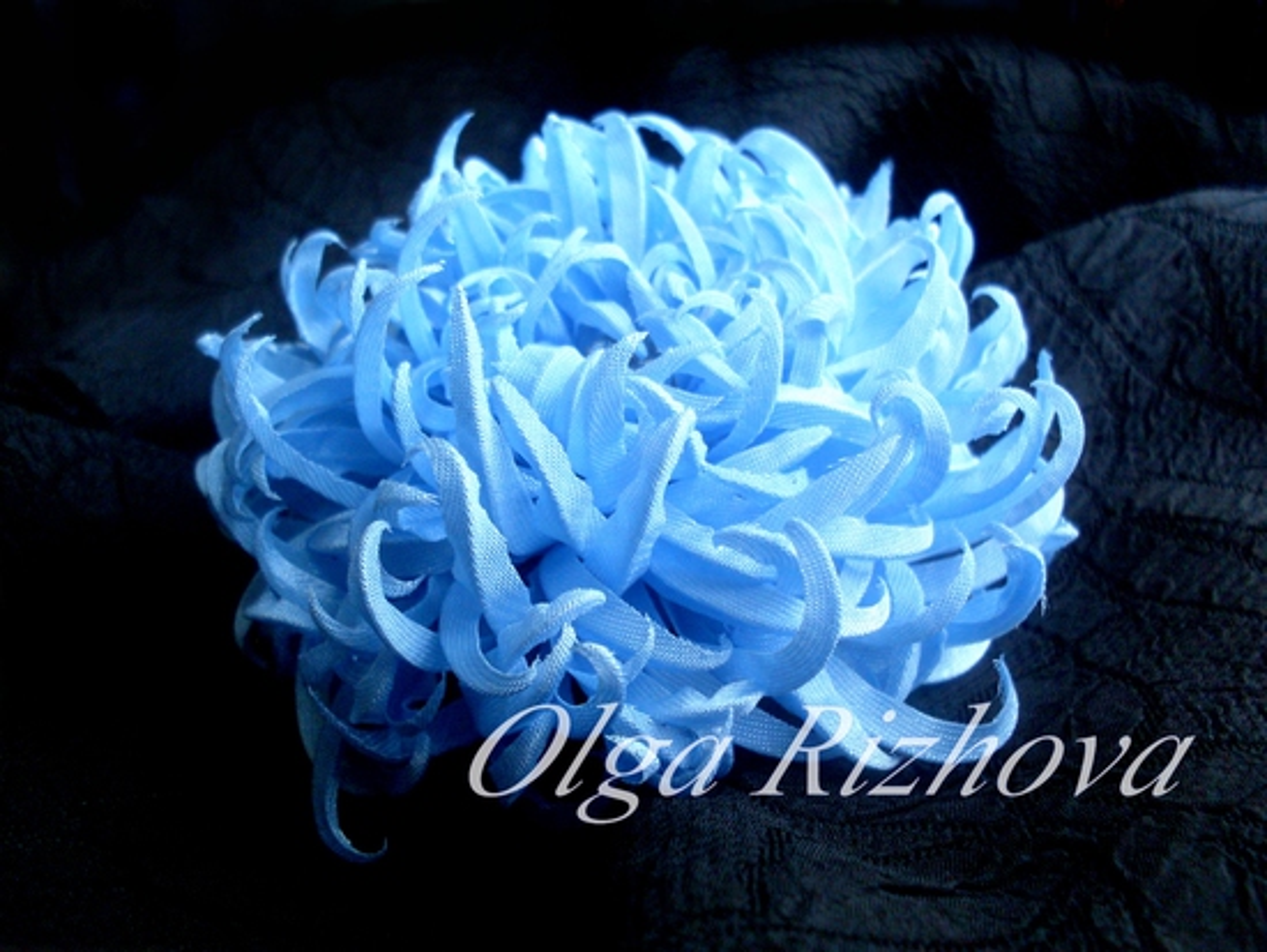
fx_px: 1391
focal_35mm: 38
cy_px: 476
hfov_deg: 49.0
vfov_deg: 37.7
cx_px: 634
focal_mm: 6.3
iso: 200
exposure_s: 1/30
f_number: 2.8
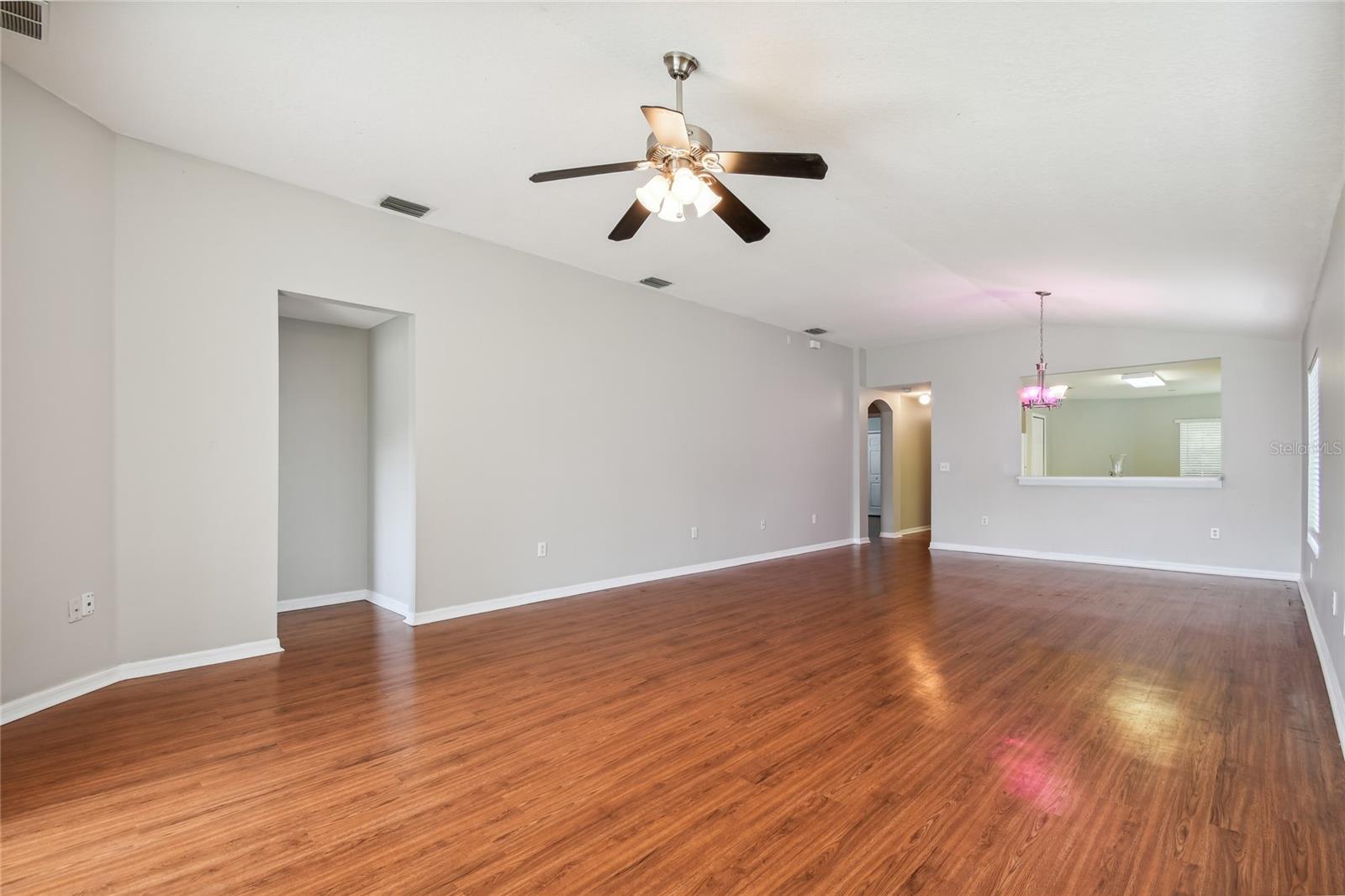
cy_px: 448
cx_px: 672
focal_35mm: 15
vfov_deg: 77.3
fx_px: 560
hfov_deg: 100.4
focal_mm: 10
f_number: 7.1
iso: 100
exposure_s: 1/15
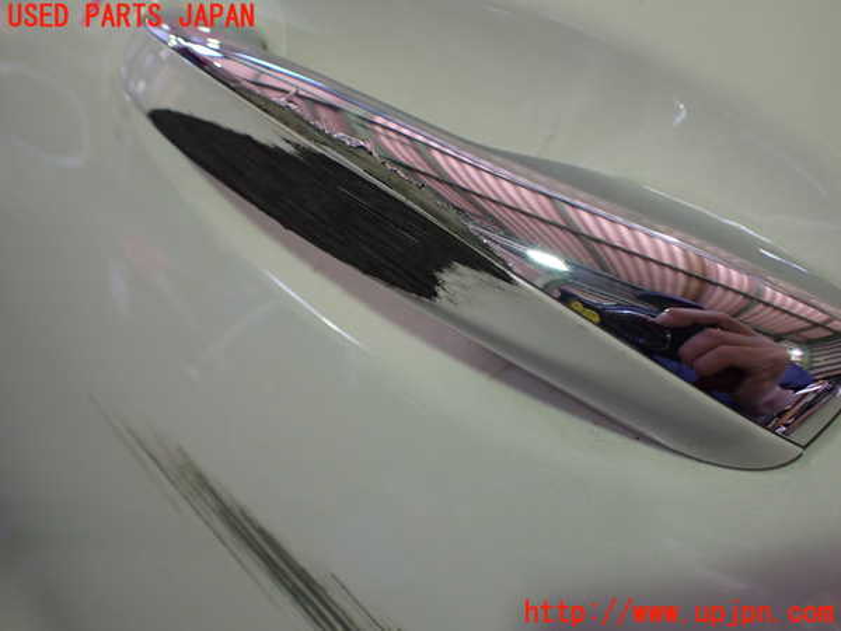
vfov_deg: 46.8
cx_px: 420
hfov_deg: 60.0
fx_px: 729
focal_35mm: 30
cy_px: 316
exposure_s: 1/125
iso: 320
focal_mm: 5.4
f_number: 2.3
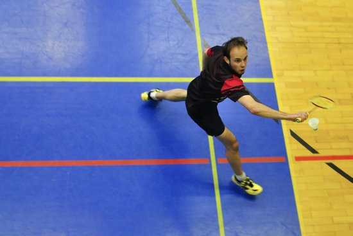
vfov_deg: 25.8
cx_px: 176
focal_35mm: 52
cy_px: 118
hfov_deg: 37.8
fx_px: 515
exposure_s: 1/200
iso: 1600
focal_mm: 35
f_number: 2.2
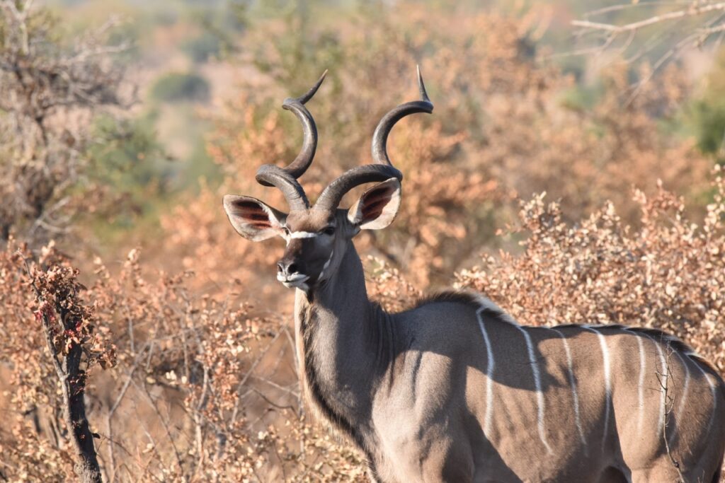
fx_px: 11077
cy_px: 242
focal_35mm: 550
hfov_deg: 3.7
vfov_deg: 2.5
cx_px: 362
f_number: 11
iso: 2000
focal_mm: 550
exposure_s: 1/1250
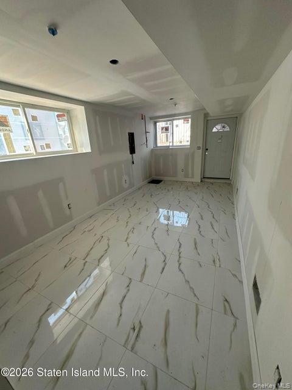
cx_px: 146
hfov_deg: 85.7
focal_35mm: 14
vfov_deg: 102.1
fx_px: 157
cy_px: 195
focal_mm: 2.22
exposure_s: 1/99
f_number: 2.2
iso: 160
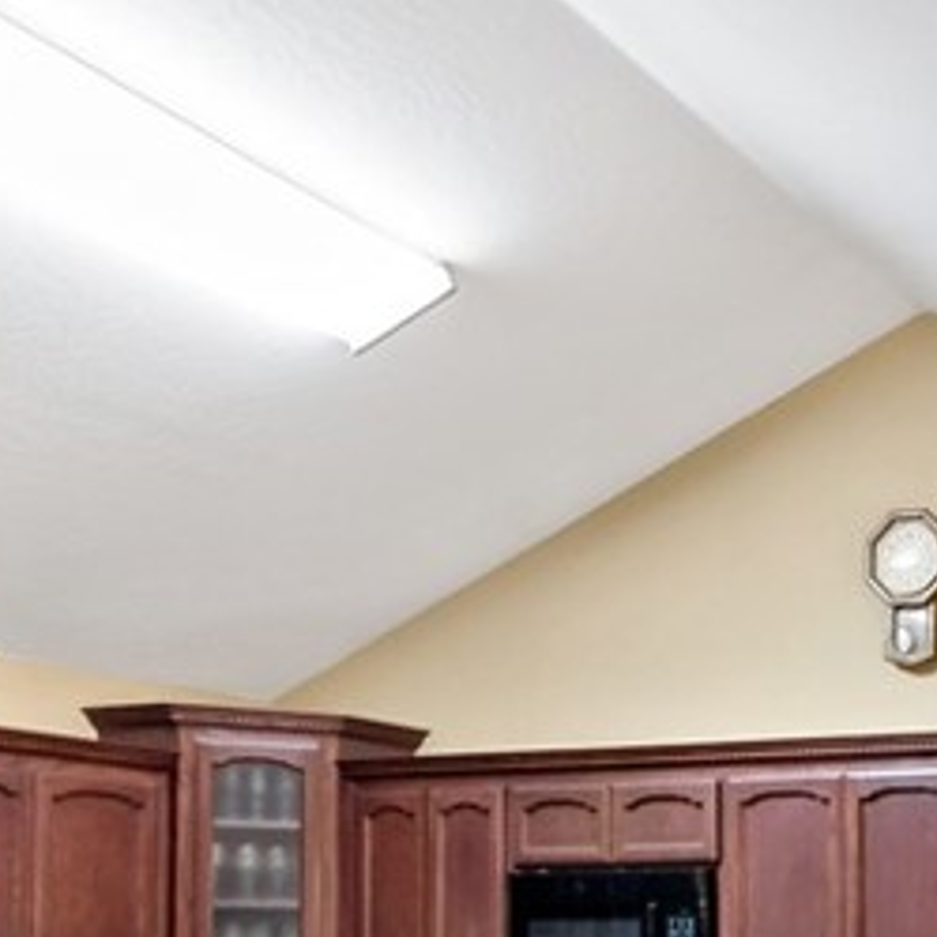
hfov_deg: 29.4
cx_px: 1151
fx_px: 1501
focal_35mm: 49
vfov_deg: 31.5
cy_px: 984
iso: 2000
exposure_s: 1/160
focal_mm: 14
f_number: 2.8
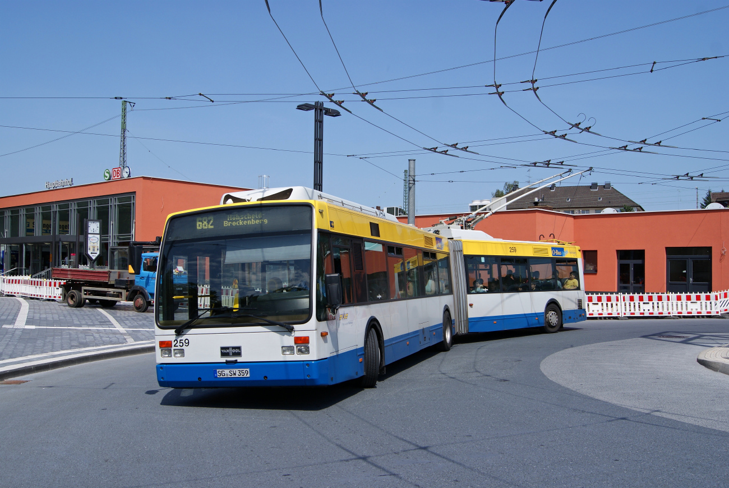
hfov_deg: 53.1
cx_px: 364
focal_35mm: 36
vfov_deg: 37.0
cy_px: 244
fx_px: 730
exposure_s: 1/320
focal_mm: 24
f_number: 8
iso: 100
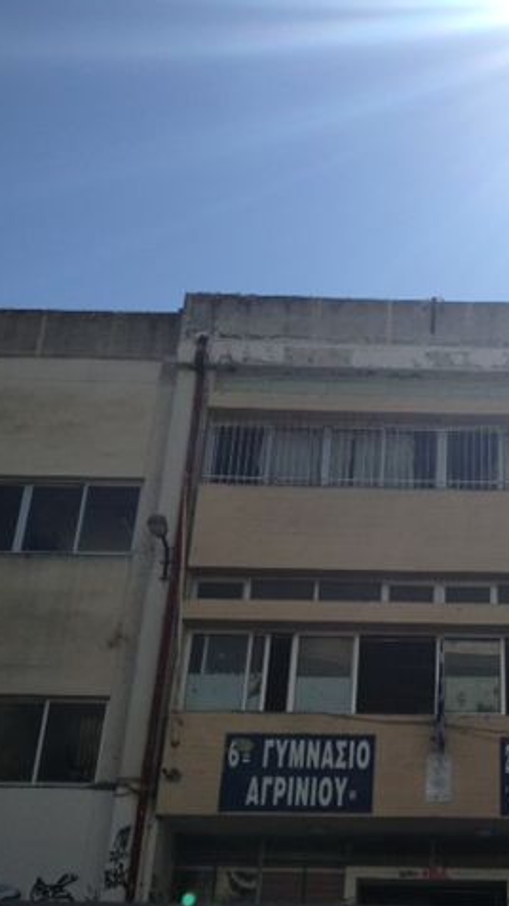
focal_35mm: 52
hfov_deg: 22.5
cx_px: 454
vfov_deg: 39.9
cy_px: 448
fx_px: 1249
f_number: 2.4
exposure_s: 1/3690
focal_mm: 4.28
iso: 50
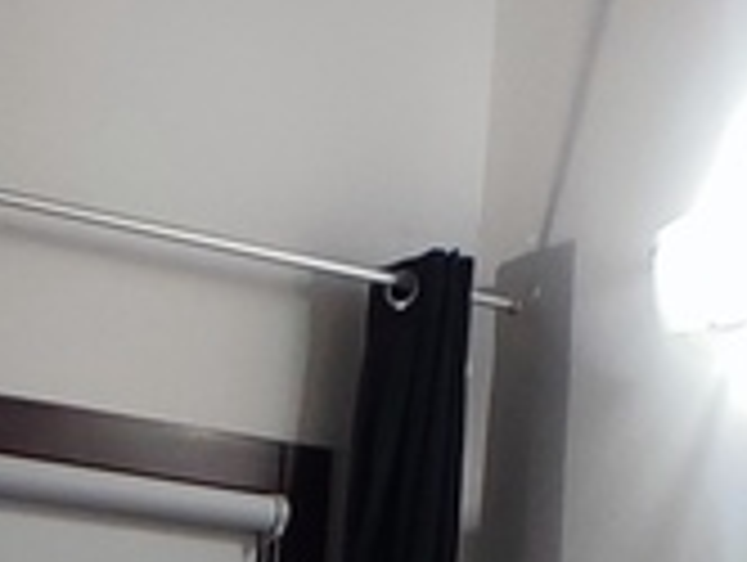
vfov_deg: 11.4
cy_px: 922
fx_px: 2658
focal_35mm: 123
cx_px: 58
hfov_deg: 15.8
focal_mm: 1.65
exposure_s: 1/60
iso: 134
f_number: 2.2
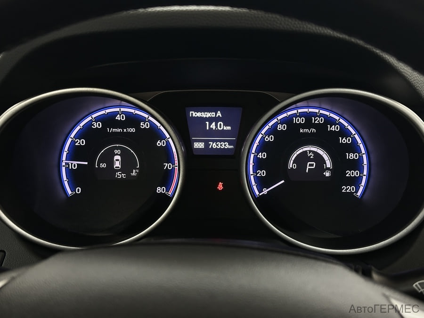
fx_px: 588
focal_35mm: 48
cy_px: 159
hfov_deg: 39.7
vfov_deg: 30.3
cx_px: 212
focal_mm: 6.86
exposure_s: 1/50
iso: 160
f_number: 1.78
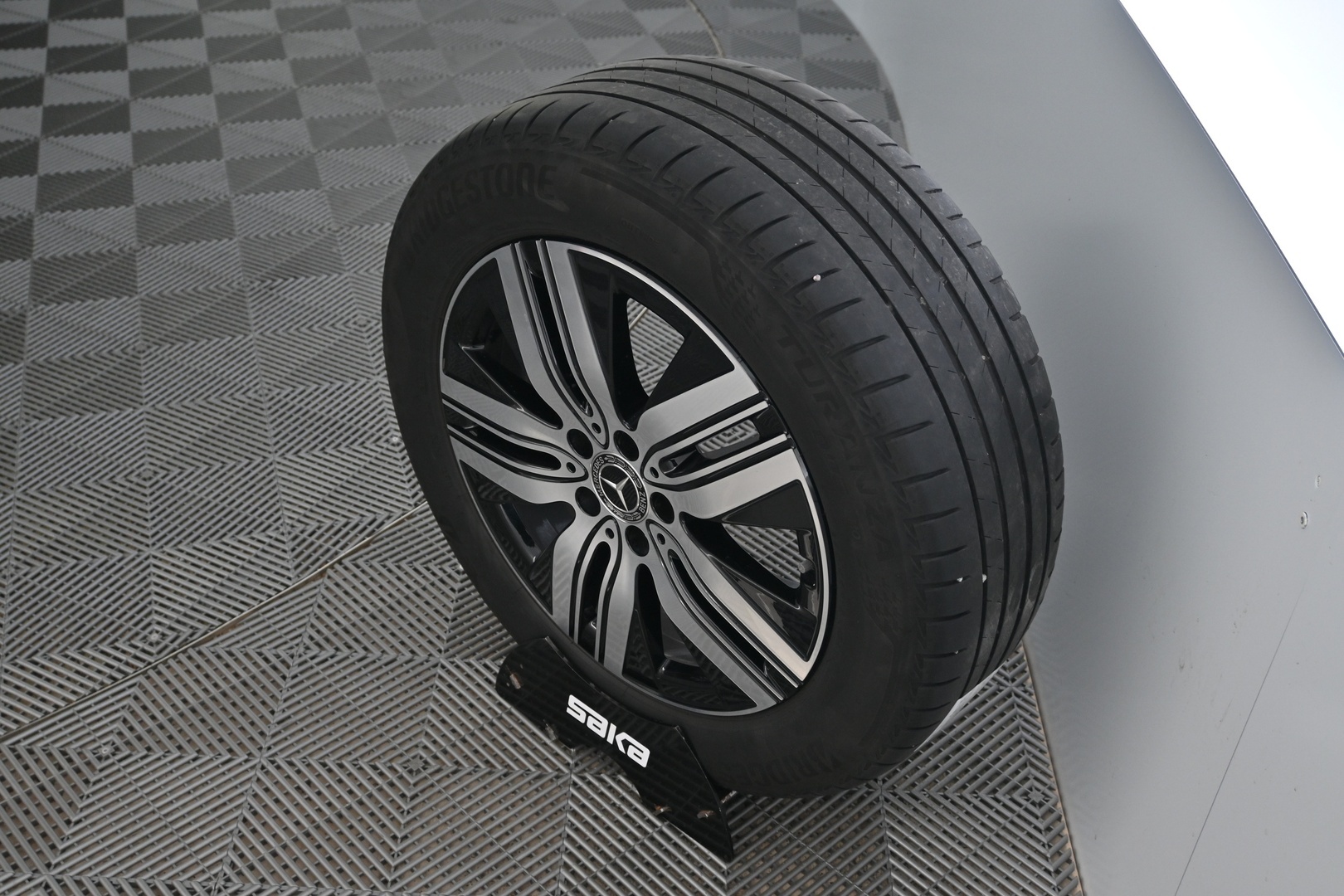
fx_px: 1400
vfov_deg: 35.5
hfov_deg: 51.3
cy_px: 448
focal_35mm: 38
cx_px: 672
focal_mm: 25
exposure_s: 1/40
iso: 360
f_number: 4.2
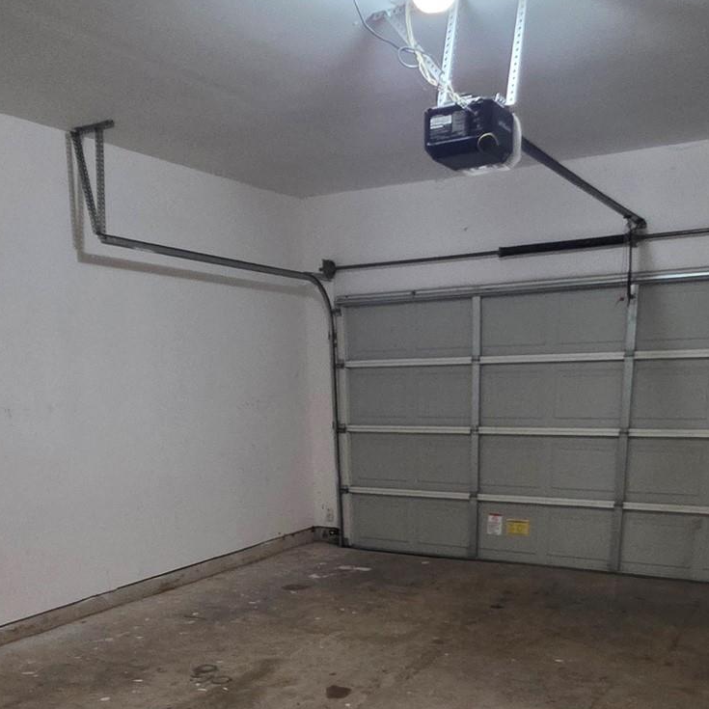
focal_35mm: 32
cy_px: 625
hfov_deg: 51.1
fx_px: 742
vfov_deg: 46.6
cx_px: 375
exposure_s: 1/24
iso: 1000
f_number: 1.9
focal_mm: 2.2
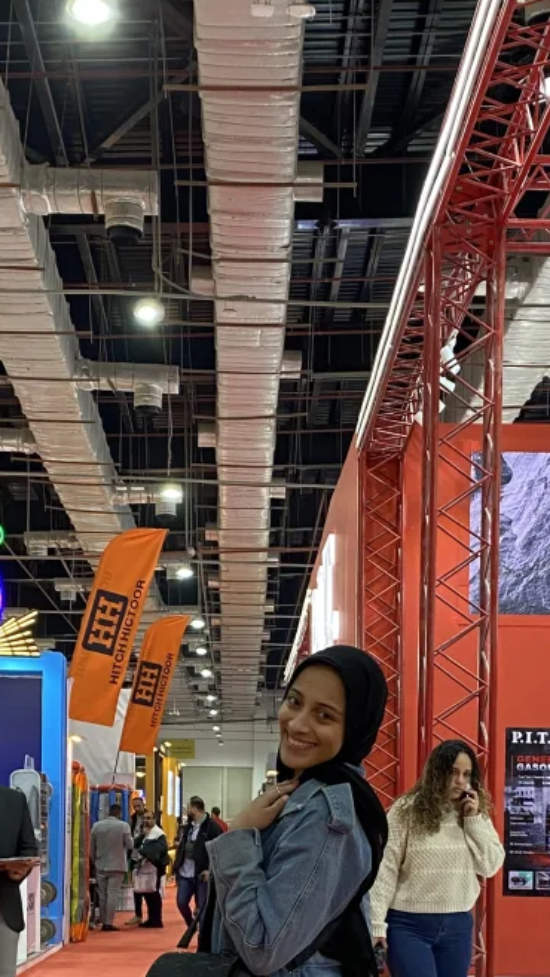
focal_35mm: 62
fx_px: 1608
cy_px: 799
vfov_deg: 32.8
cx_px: 300
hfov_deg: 19.4
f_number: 1.8
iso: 80
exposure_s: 1/50
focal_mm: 4.25
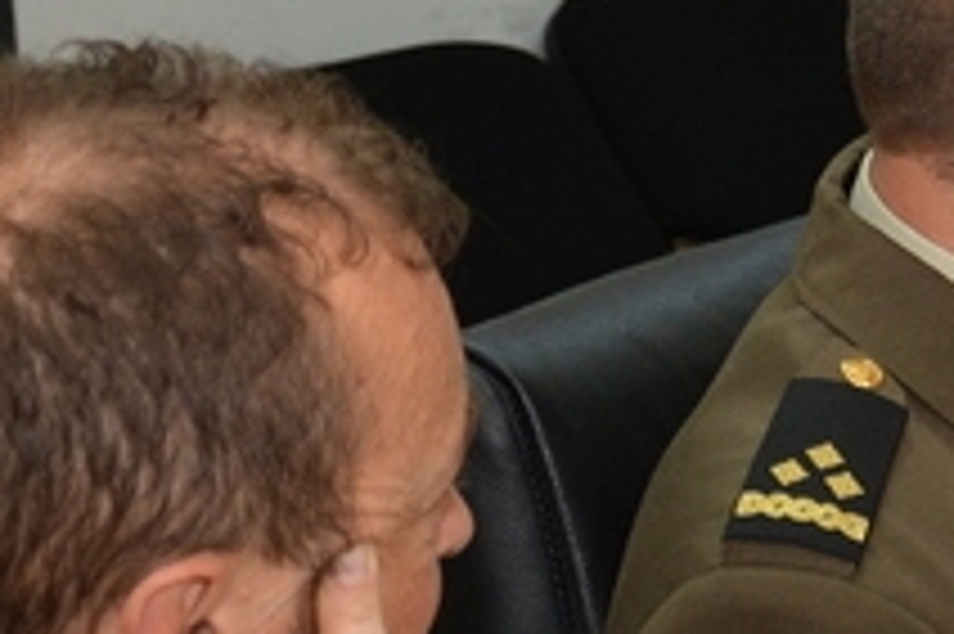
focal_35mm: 238
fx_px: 6302
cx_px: 2264
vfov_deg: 5.8
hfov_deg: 8.0
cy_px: 99
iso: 560
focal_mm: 28
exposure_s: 1/60
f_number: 4
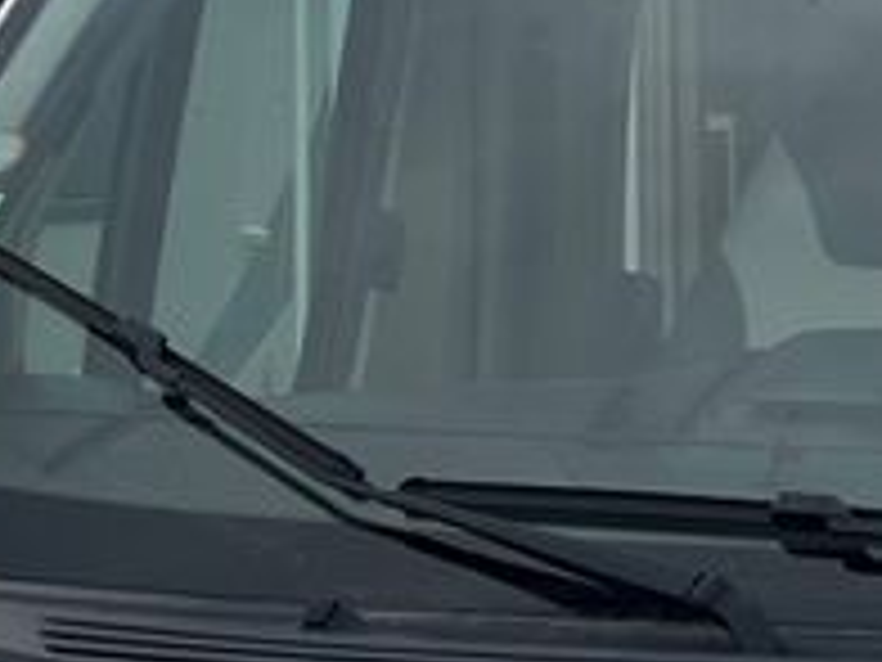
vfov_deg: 8.6
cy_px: 878
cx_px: 1305
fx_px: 4332
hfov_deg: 11.2
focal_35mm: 170
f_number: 1.6
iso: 50
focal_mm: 5.1
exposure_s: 1/1355
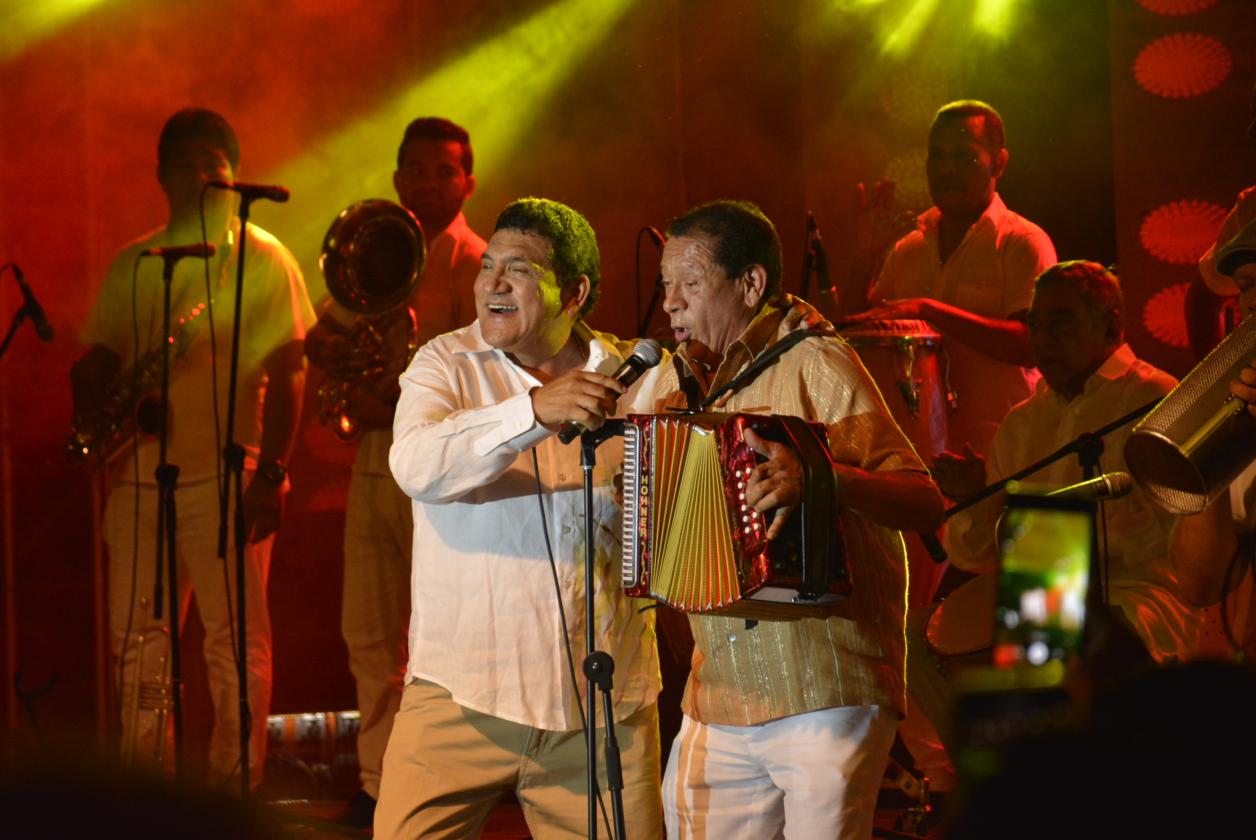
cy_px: 420
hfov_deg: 9.8
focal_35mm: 210
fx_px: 7332
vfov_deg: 6.6
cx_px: 628
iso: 1250
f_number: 5.6
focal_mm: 140
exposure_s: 1/125
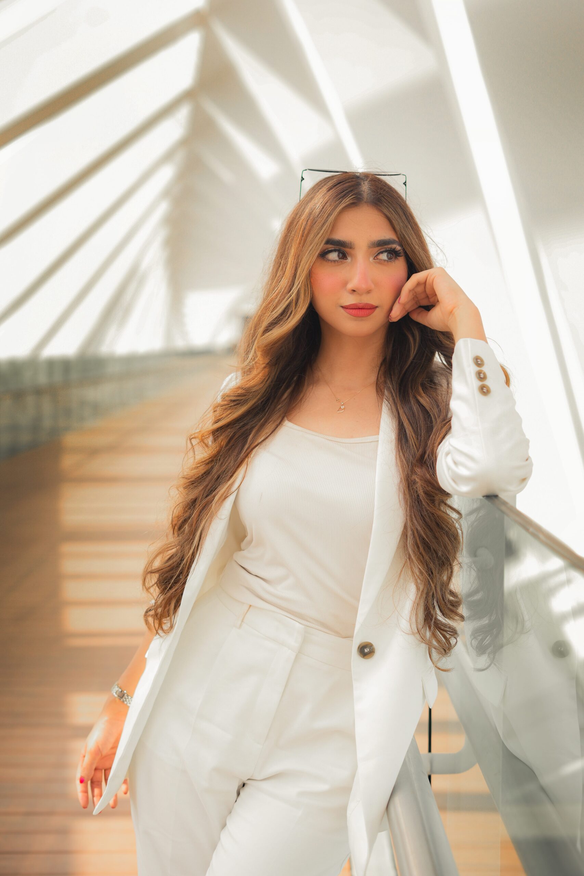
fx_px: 1216
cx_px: 292
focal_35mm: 50
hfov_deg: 27.0
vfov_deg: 39.6
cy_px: 438
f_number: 2.8
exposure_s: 1/640
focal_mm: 50
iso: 125
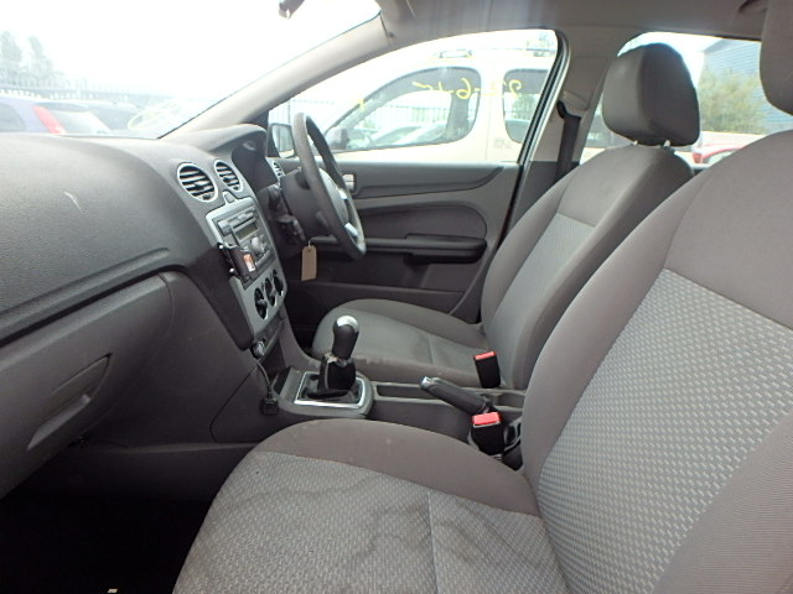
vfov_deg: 63.4
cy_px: 297
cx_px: 396
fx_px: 481
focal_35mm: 21
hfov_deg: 79.0
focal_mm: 3.7
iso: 125
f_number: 3.5
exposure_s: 1/100
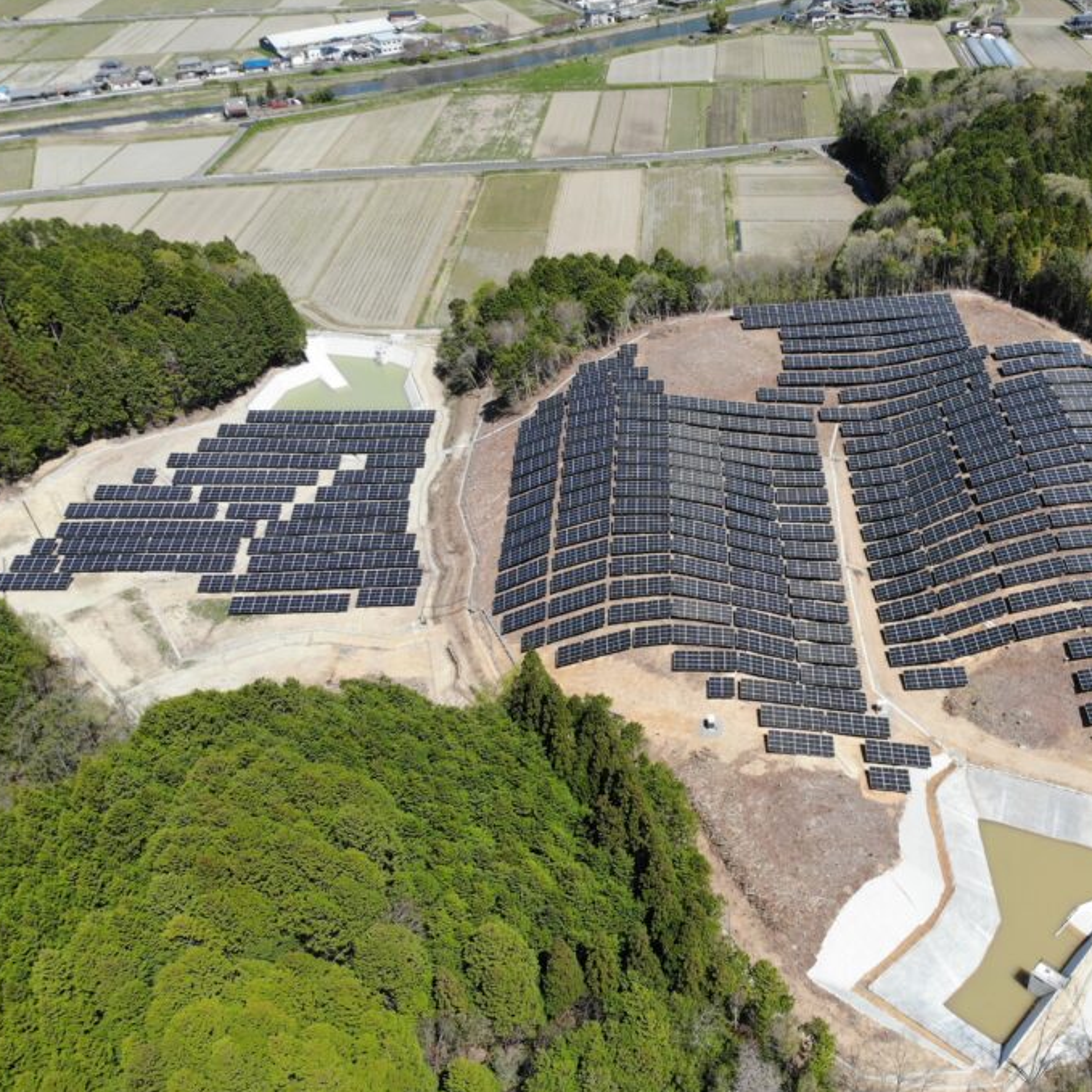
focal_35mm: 32
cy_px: 606
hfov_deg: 49.7
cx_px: 777
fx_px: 1142
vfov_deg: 51.0
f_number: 2.8
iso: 100
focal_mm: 4.5
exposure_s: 1/847
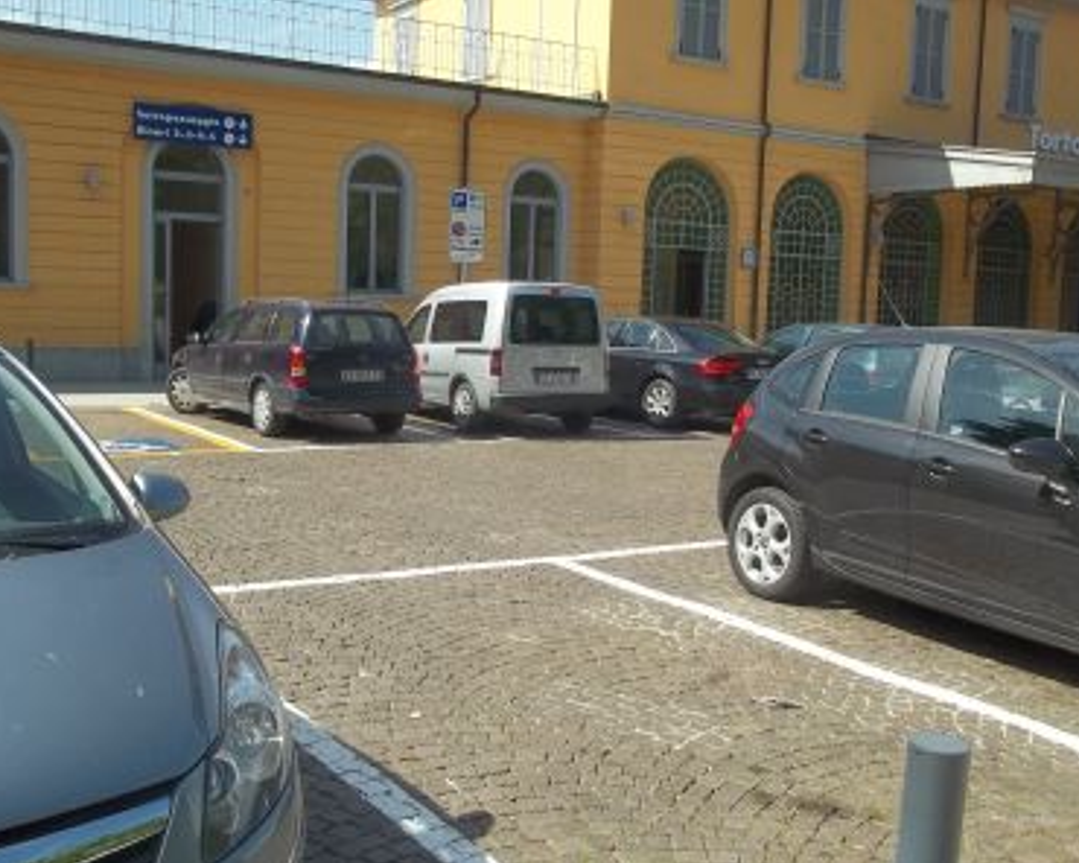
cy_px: 434
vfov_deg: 39.2
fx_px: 1214
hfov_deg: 47.9
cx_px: 519
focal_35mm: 38
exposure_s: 1/125
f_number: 8
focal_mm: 6.5
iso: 64
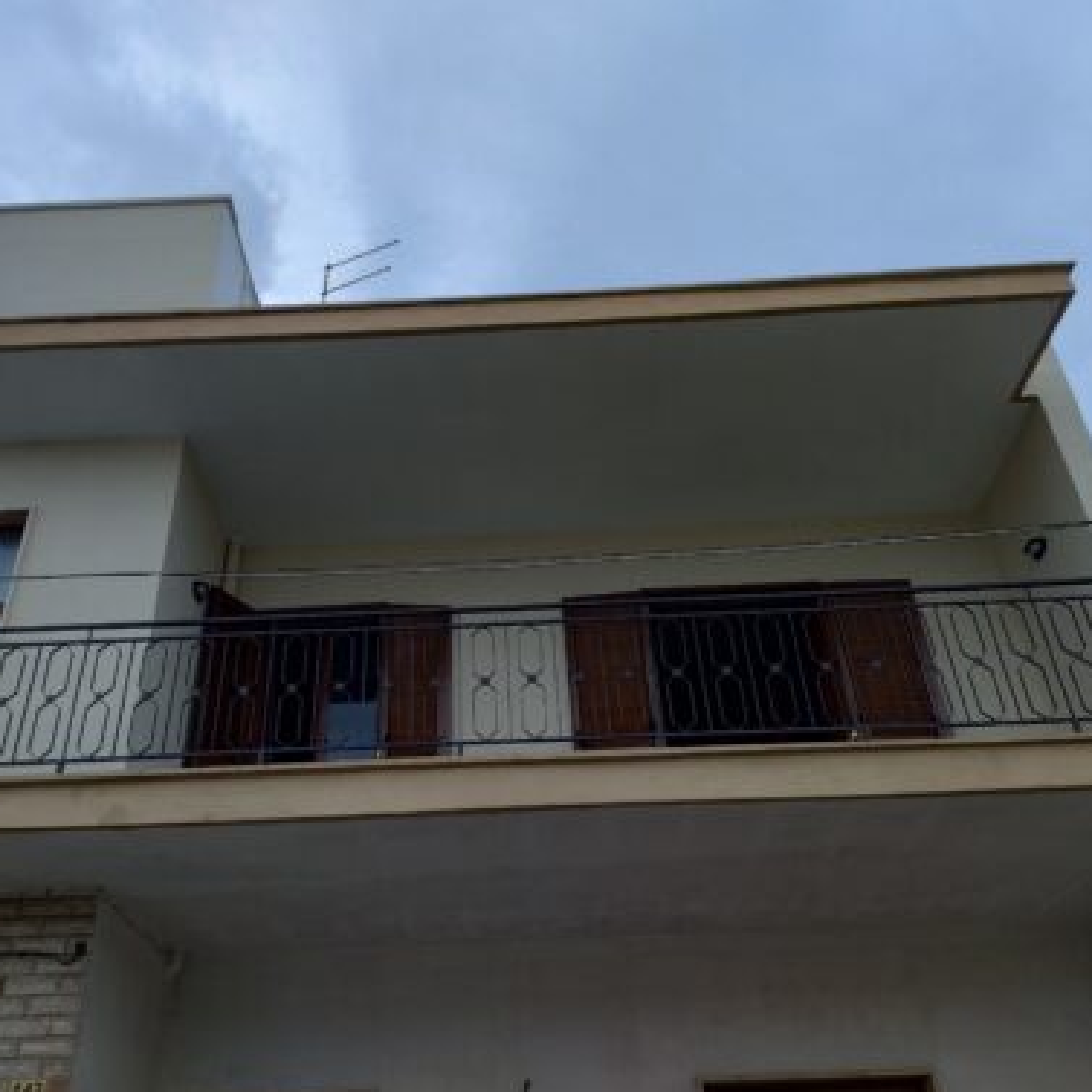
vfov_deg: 54.0
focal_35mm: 30
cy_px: 546
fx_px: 1071
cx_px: 463
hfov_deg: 53.8
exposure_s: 1/1057
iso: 100
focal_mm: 4.71
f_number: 1.7
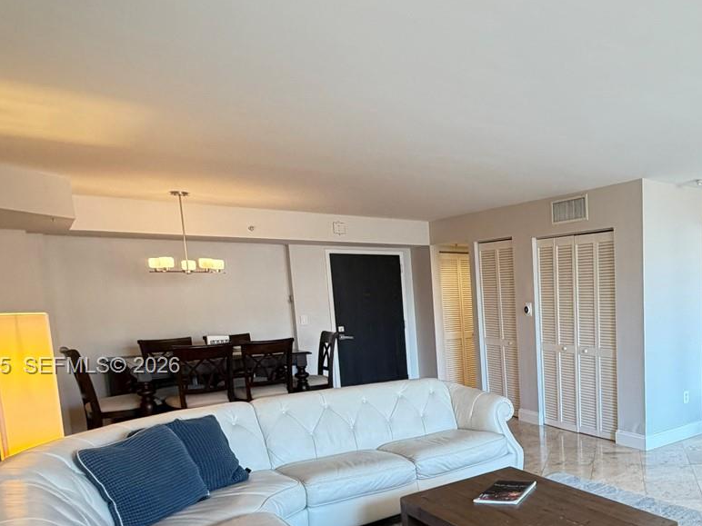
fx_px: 588
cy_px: 367
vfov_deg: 47.1
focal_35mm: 29
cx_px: 625
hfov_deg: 54.2
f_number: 2.2
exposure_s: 1/60
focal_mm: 2.22
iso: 250
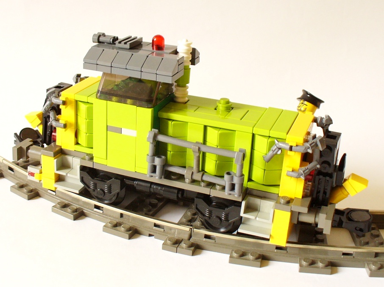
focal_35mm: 37
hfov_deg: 50.2
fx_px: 410
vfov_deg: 38.6
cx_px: 192
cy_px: 144
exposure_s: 1/20
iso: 100
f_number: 2.8
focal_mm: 6.1
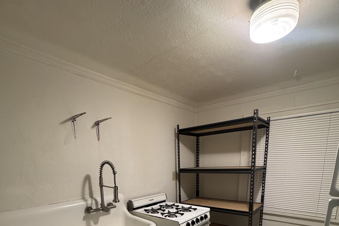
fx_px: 188
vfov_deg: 54.2
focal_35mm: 20
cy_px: 203
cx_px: 168
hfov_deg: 84.0
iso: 250
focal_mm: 2.22
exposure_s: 1/60
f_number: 2.2
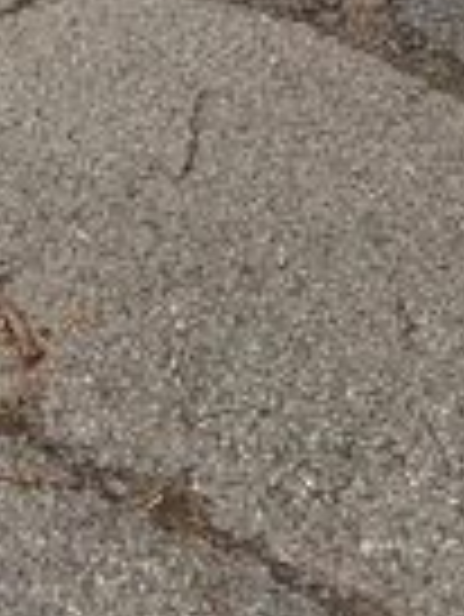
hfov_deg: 21.4
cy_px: -591
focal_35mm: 68
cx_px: 108
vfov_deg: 18.9
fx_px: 1213
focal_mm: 2.22
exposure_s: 1/502
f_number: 2.2
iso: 50
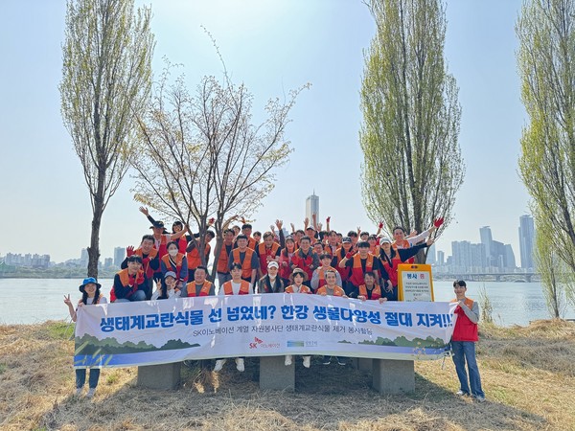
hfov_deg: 71.6
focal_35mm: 24
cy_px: 216
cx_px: 288
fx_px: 399
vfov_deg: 56.8
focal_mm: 6.76
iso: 80
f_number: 1.78
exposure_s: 1/1059
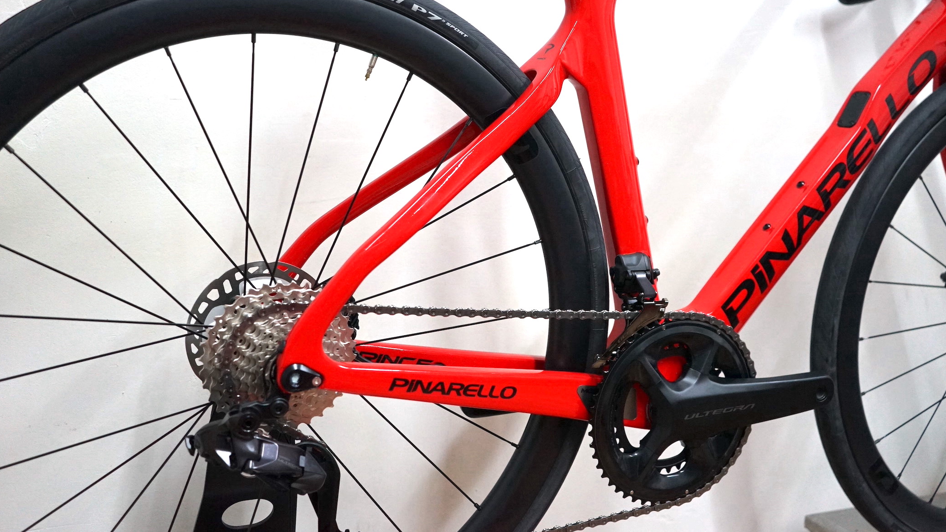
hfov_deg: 55.3
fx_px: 903
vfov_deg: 32.8
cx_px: 475
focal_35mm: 36
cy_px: 217
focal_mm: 34
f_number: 4
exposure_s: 1/160
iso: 2500
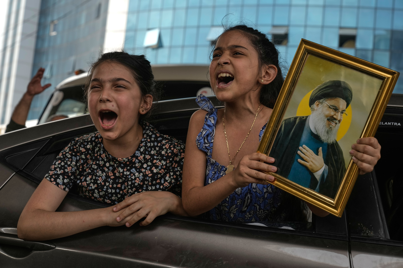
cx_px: 202
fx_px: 772
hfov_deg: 29.2
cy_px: 134
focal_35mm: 69
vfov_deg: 19.7
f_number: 7.1
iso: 500
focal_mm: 69
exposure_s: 1/320
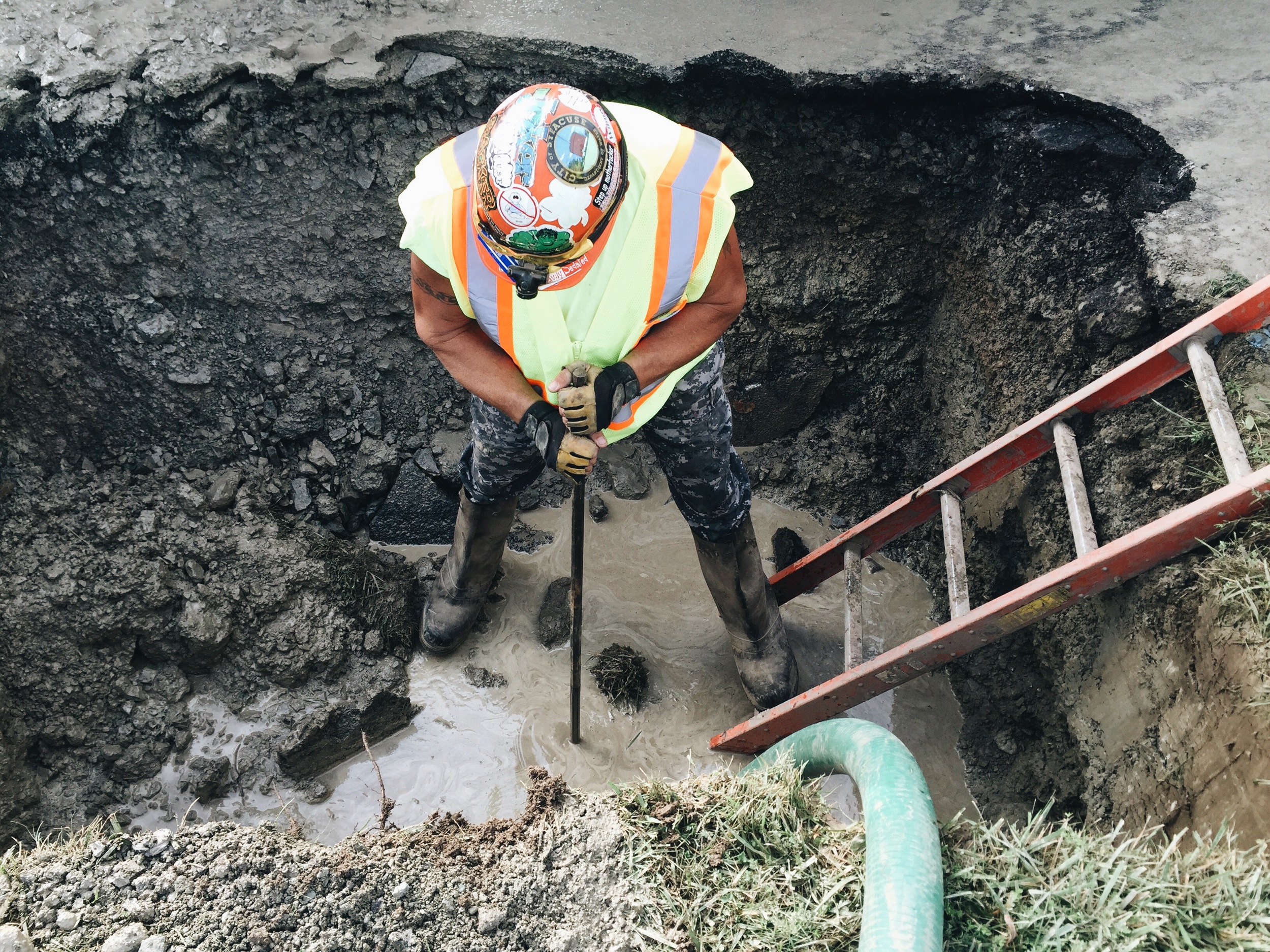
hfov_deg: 61.7
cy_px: 476
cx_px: 635
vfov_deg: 48.2
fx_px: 1064
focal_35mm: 29
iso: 32
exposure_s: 1/145
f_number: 2.2
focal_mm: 4.15
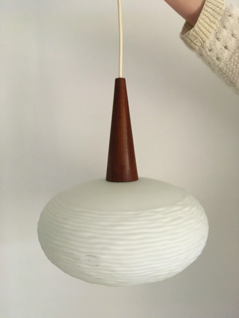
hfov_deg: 48.2
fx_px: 267
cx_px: 120
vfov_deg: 61.7
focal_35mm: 29
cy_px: 159
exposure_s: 1/17
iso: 200
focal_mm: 4.15
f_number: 2.2
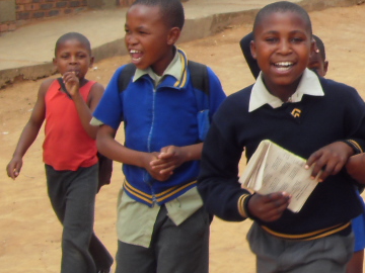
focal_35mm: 111
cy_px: 37
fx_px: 1170
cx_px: 414
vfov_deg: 13.2
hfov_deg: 17.1
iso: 80
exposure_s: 1/180
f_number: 6.2
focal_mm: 6.6
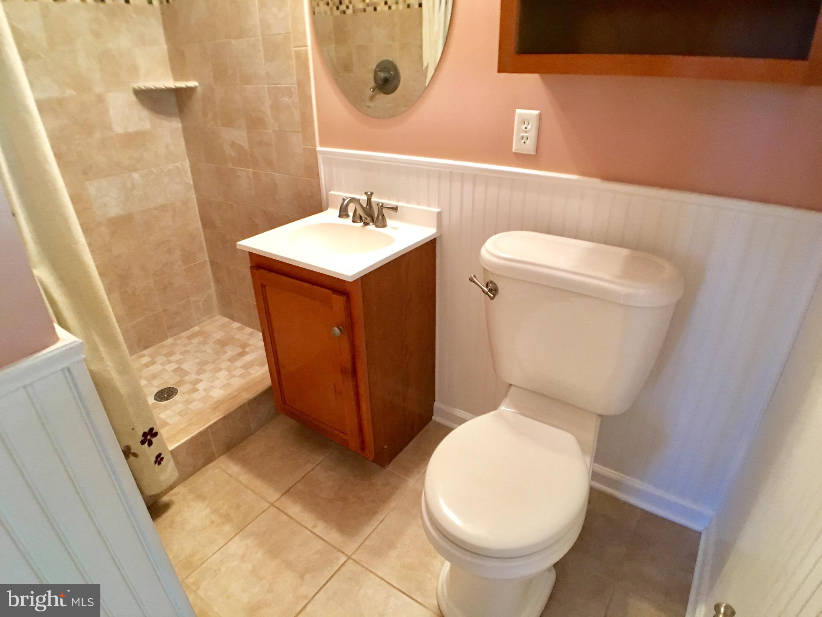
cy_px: 308
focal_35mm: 29
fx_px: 689
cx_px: 411
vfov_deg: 48.2
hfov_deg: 61.7
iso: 80
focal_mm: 4.15
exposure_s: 1/15
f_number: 2.2
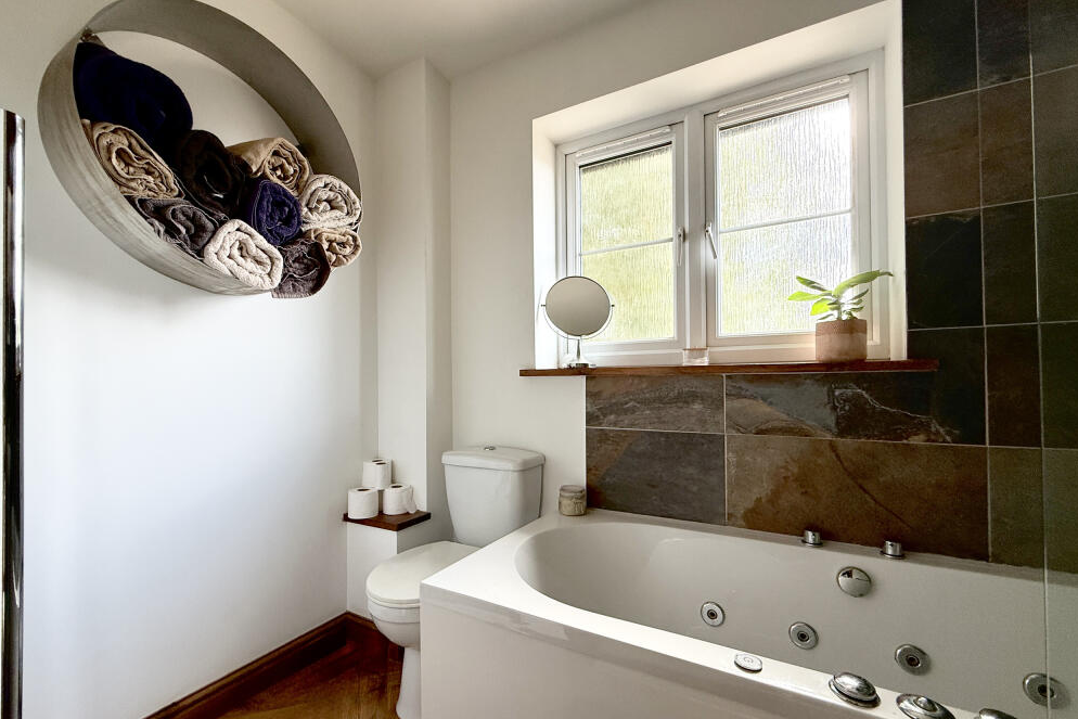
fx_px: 449
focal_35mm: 15
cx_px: 528
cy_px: 381
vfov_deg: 77.3
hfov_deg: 100.4
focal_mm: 2.22
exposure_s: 1/99
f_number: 2.2
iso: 160
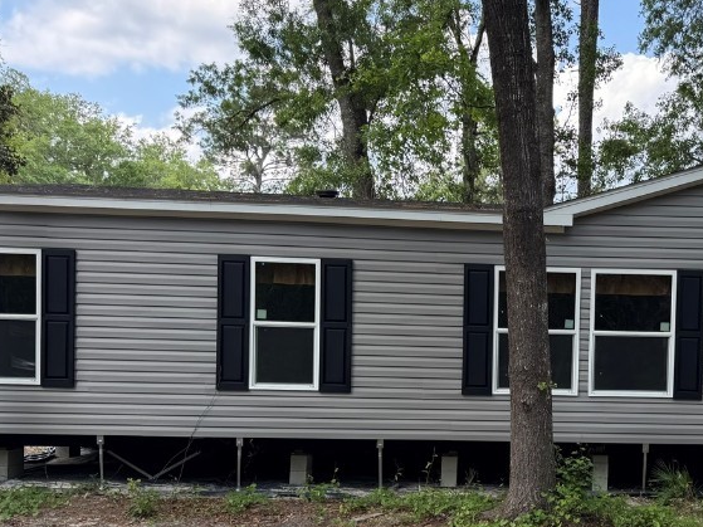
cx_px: 556
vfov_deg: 32.4
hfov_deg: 41.2
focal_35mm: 44
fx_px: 893
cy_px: 382
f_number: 1.78
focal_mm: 6.76
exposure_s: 1/615
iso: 80
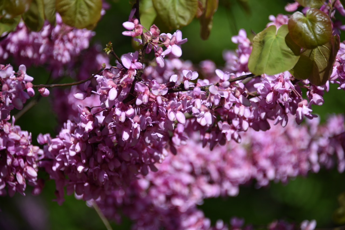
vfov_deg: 4.6
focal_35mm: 300
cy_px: 115
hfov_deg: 6.9
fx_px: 2875
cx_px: 172
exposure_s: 1/640
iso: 110
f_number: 5.6
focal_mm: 300
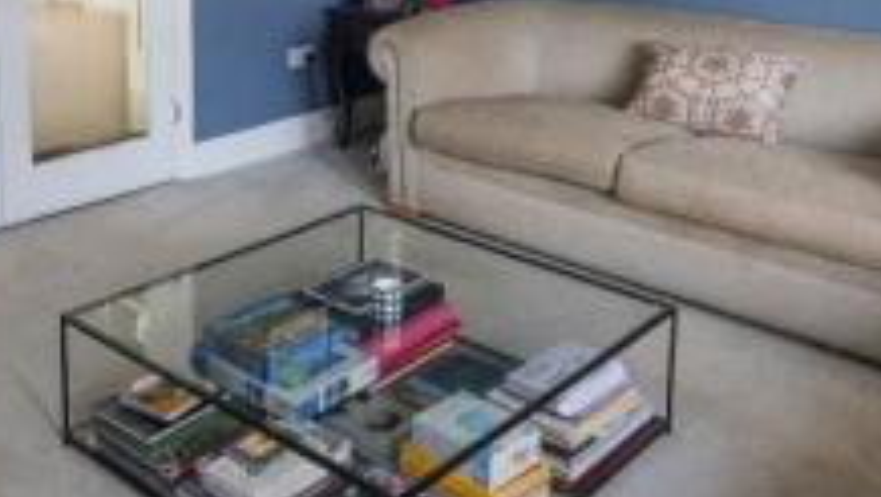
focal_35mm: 44
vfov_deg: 25.8
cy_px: 0
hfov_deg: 46.2
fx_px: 1029
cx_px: 364
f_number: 4.5
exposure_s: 1/160
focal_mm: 14
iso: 2200
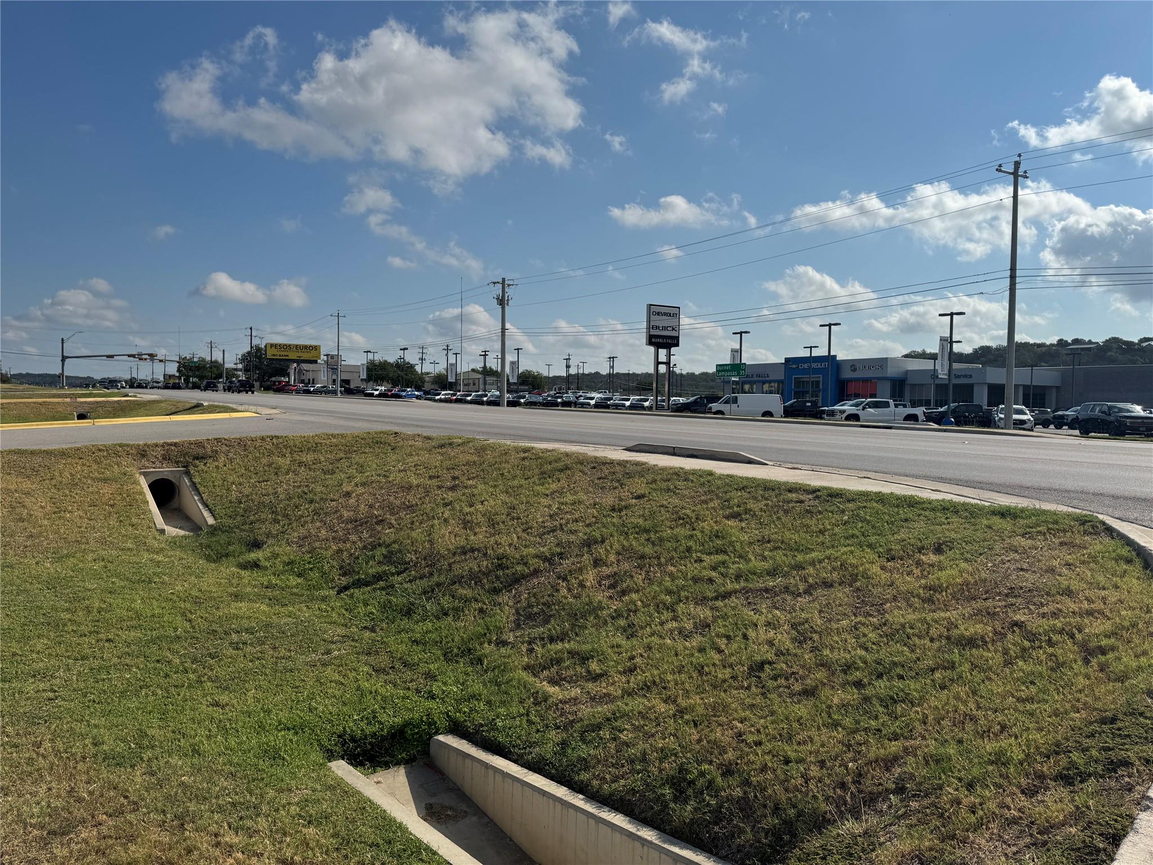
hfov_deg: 71.6
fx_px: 799
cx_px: 576
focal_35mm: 24
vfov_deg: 56.8
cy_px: 432
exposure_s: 1/10417
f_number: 1.78
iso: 80
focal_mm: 6.76
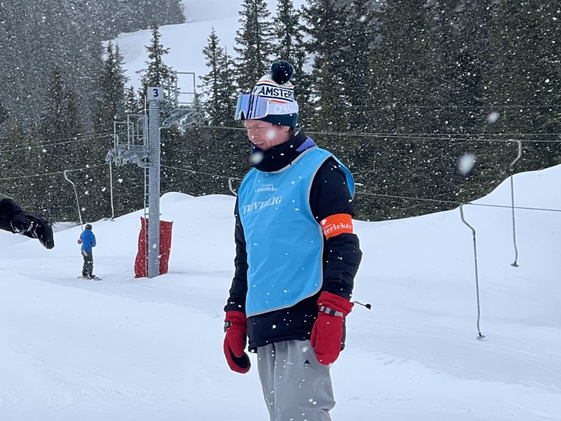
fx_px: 2837
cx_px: 116
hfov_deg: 11.3
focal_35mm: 175
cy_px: 269
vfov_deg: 8.5
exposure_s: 1/708
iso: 32
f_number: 2.8
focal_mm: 9
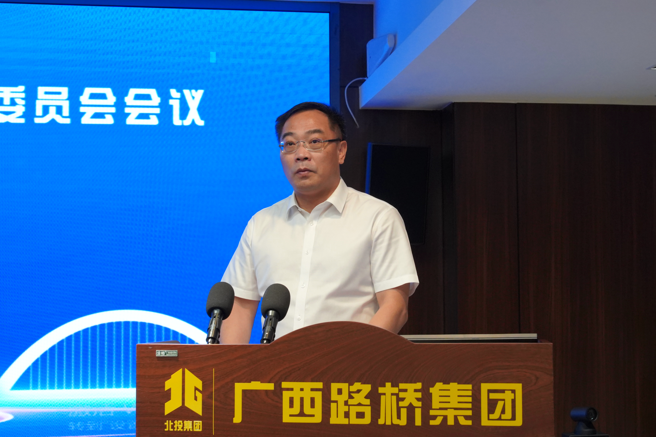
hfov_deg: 22.6
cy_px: 218
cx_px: 328
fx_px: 1640
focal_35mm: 90
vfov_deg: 15.2
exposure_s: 1/100
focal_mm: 60.4
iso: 3200
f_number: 8
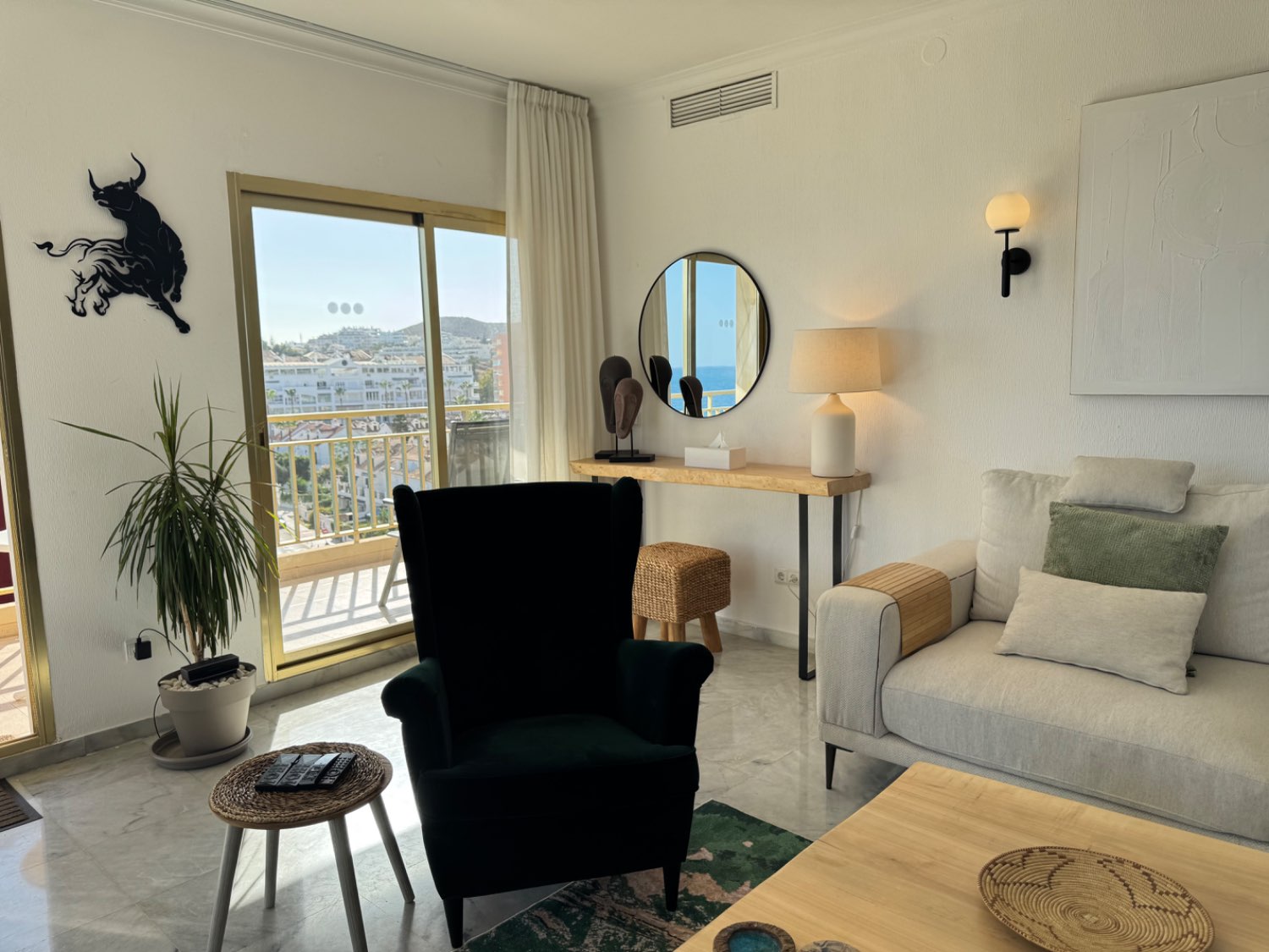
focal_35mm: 24
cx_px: 634
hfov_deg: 71.6
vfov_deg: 56.8
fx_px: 880
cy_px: 476
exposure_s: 1/1010
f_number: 1.78
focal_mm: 6.76
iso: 80
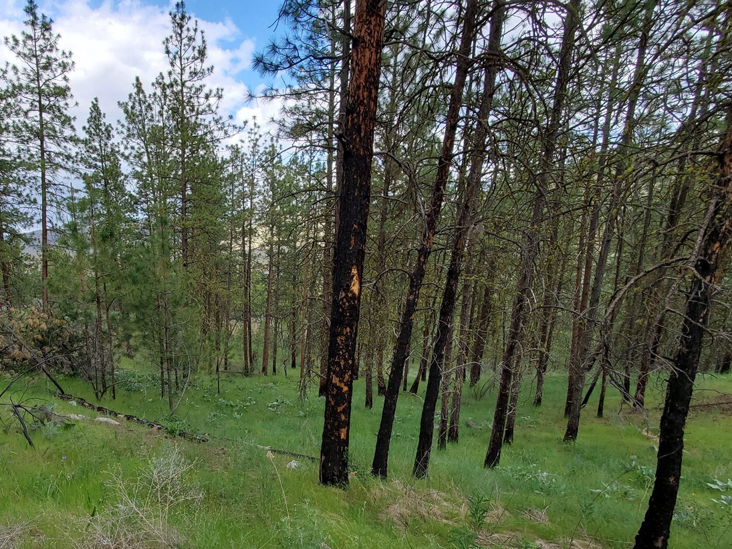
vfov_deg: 68.0
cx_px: 264
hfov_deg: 82.7
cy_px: 330
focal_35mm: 19
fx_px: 402
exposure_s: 1/332
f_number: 2.2
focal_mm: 1.8
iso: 50
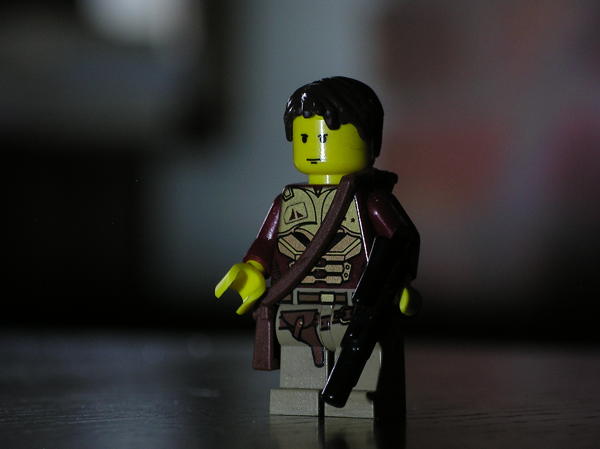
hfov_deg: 9.3
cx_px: 304
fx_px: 3689
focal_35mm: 213
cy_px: 200
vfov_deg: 7.0
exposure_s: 1
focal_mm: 39
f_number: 4.6
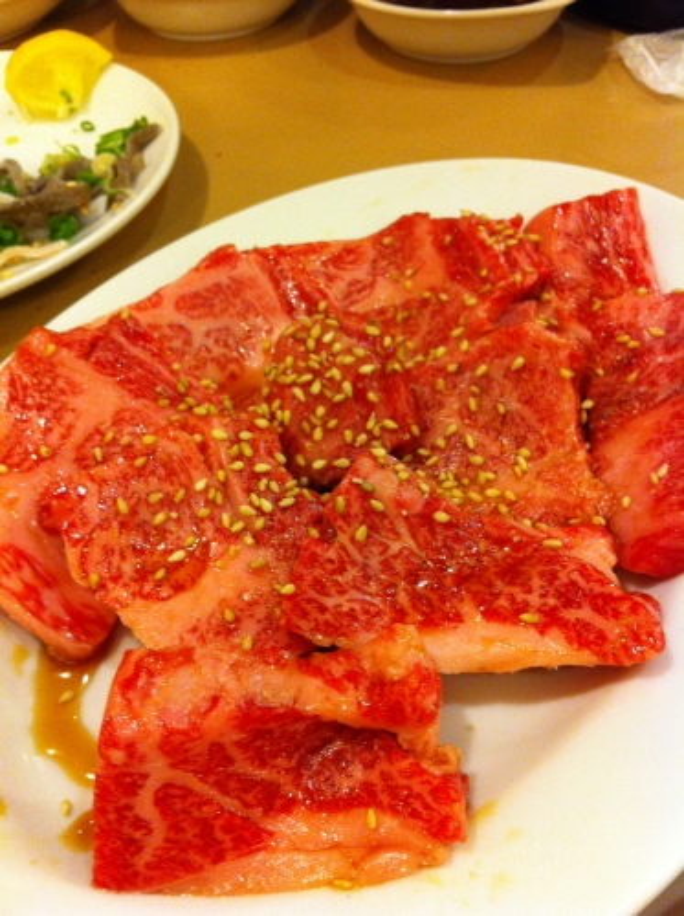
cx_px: 342
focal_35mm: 35
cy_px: 458
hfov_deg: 40.6
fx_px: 925
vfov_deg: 52.7
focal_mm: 3.85
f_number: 2.8
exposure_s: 1/15
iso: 250
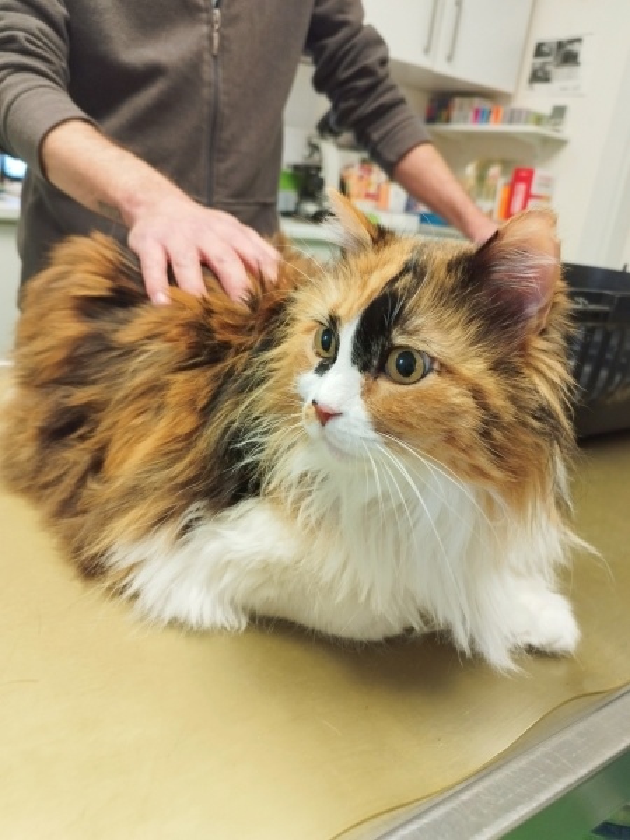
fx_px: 582
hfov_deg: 56.8
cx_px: 315
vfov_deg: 71.6
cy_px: 420
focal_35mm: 24
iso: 610
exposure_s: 1/33.3
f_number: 1.89
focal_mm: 5.89
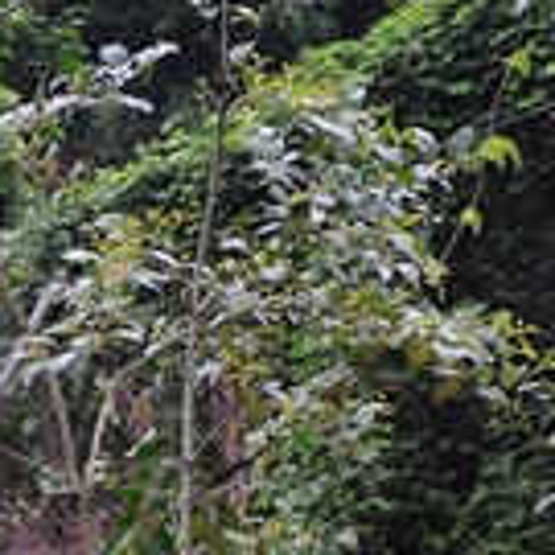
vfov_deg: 9.3
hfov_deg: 9.5
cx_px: -95
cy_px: 898
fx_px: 3283
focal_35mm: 181
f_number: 7.1
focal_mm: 32
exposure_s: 1/125
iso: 200
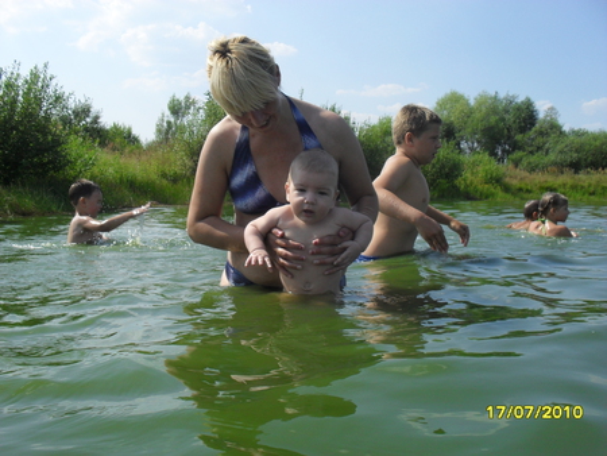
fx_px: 614
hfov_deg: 52.6
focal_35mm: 35
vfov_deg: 40.7
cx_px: 304
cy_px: 228
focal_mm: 6.3
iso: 100
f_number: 8.4
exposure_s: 1/250
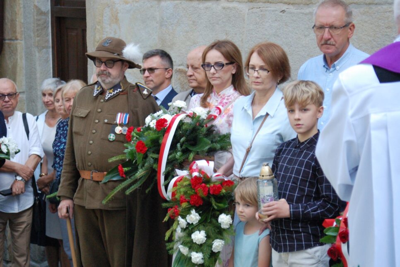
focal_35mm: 120
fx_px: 1333
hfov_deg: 17.1
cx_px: 200
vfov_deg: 11.4
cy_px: 134
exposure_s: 1/400
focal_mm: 80
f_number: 5.6
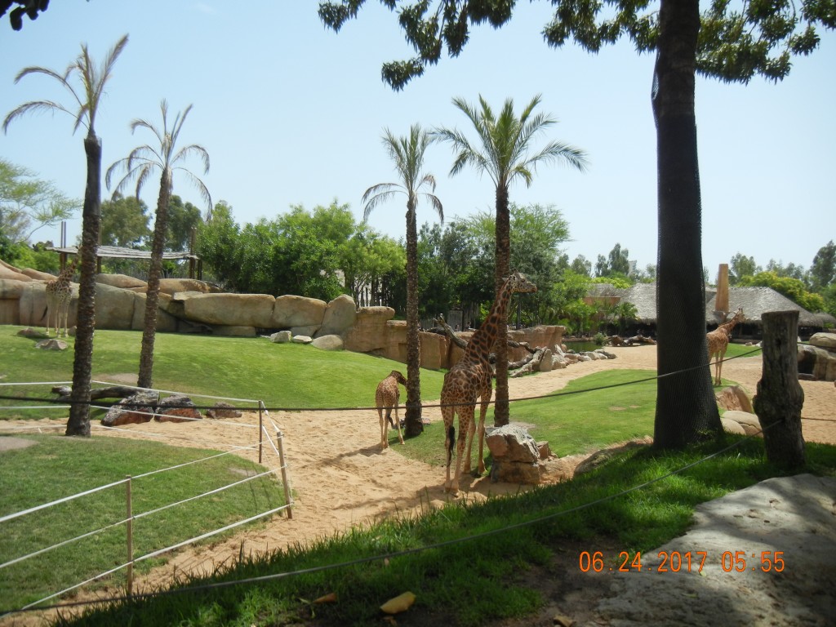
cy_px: 314
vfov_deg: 46.8
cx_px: 418
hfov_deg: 60.0
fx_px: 725
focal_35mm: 30
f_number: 7
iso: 160
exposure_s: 1/400
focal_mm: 5.4
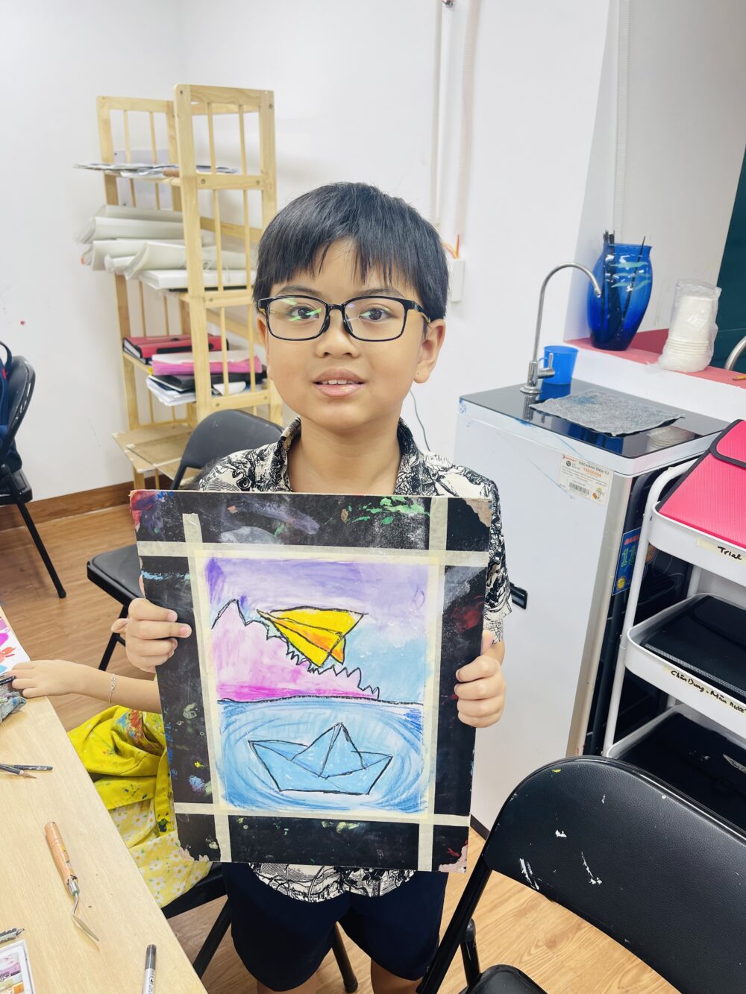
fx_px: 718
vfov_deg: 69.4
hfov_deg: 54.9
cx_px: 373
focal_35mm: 25
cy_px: 497
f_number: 1.6
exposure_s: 1/100
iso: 40
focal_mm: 5.1
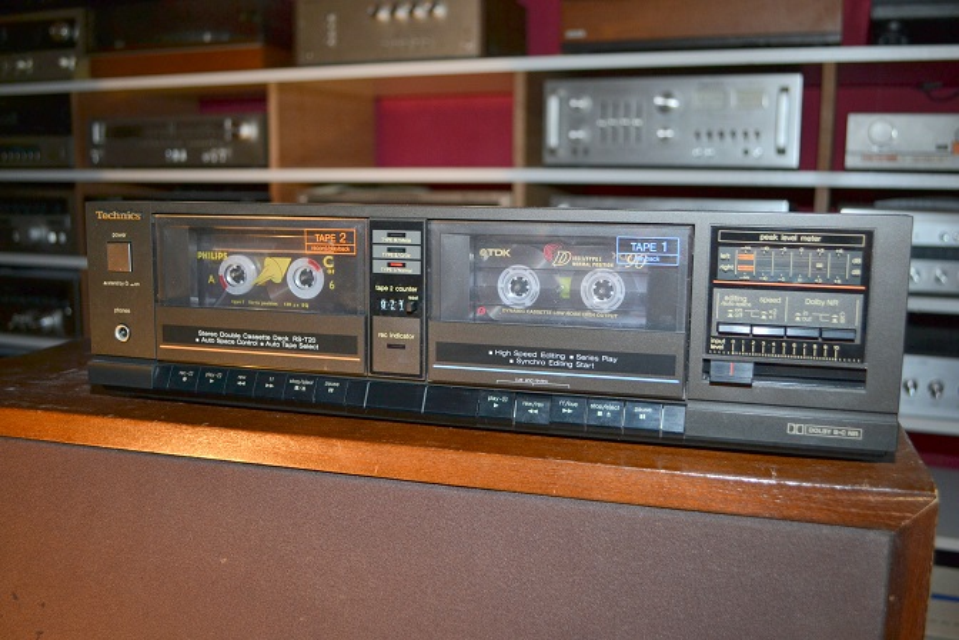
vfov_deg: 36.9
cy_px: 320
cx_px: 480
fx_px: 959
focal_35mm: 36
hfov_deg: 53.1
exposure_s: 1/60
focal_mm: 24
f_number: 4
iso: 400
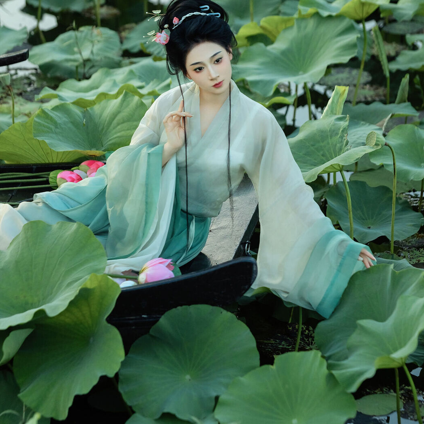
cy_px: 267
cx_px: 212
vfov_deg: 9.1
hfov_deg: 9.1
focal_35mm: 192
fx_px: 2661
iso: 800
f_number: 3.5
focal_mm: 150
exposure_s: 1/160
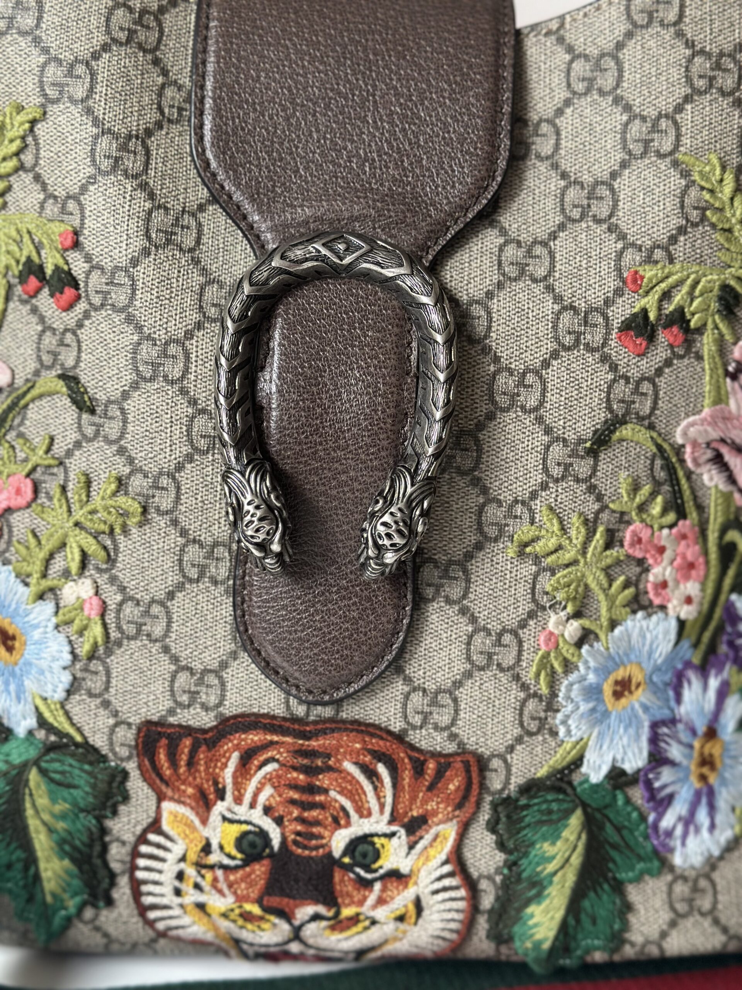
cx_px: 371
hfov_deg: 30.3
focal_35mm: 48
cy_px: 495
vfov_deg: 39.7
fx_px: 1372
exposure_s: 1/71
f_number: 1.78
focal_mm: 6.86
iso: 125
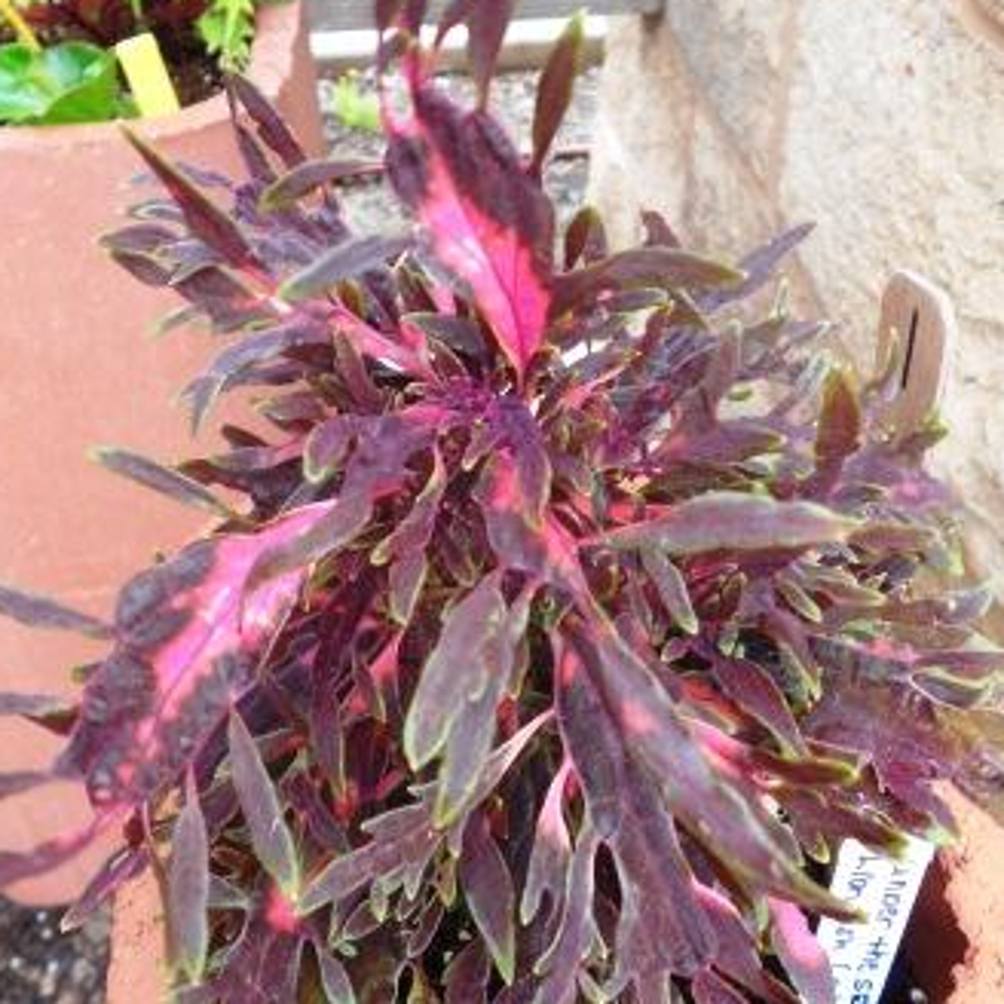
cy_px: 468
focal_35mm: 35
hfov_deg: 47.2
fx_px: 1148
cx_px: 499
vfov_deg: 47.2
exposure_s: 1/60
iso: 80
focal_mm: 5.1
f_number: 3.4
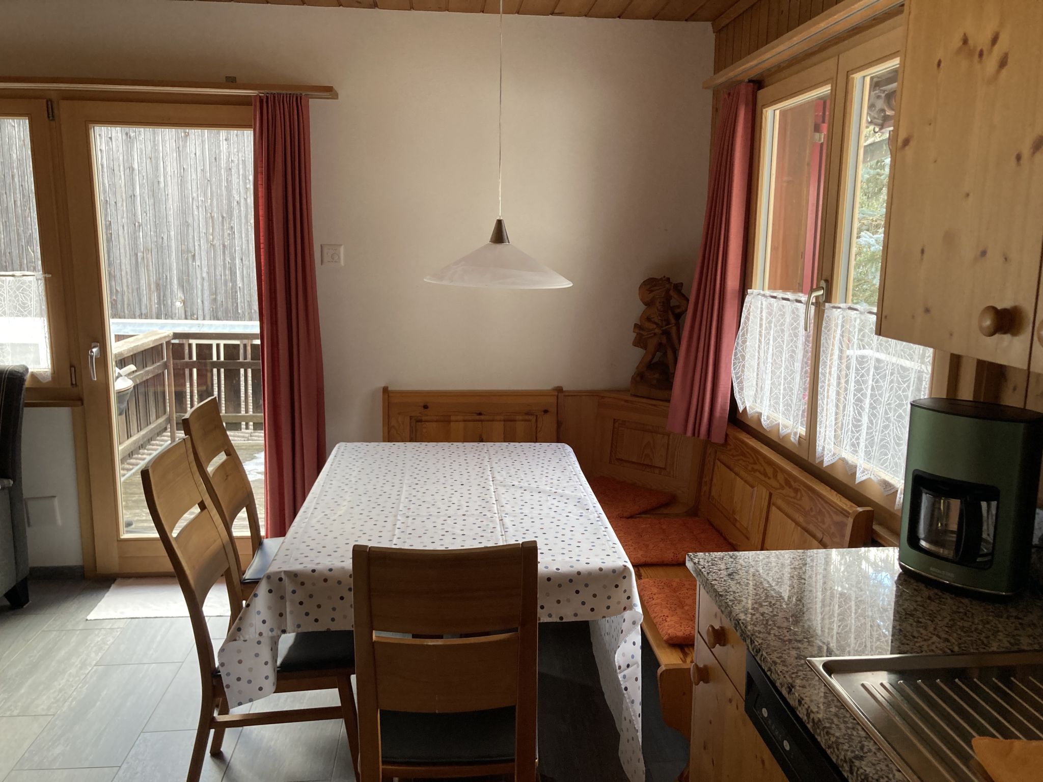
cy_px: 391
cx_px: 522
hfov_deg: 63.4
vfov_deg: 49.7
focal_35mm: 28
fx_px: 844
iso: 125
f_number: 1.8
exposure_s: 1/60
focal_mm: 3.99
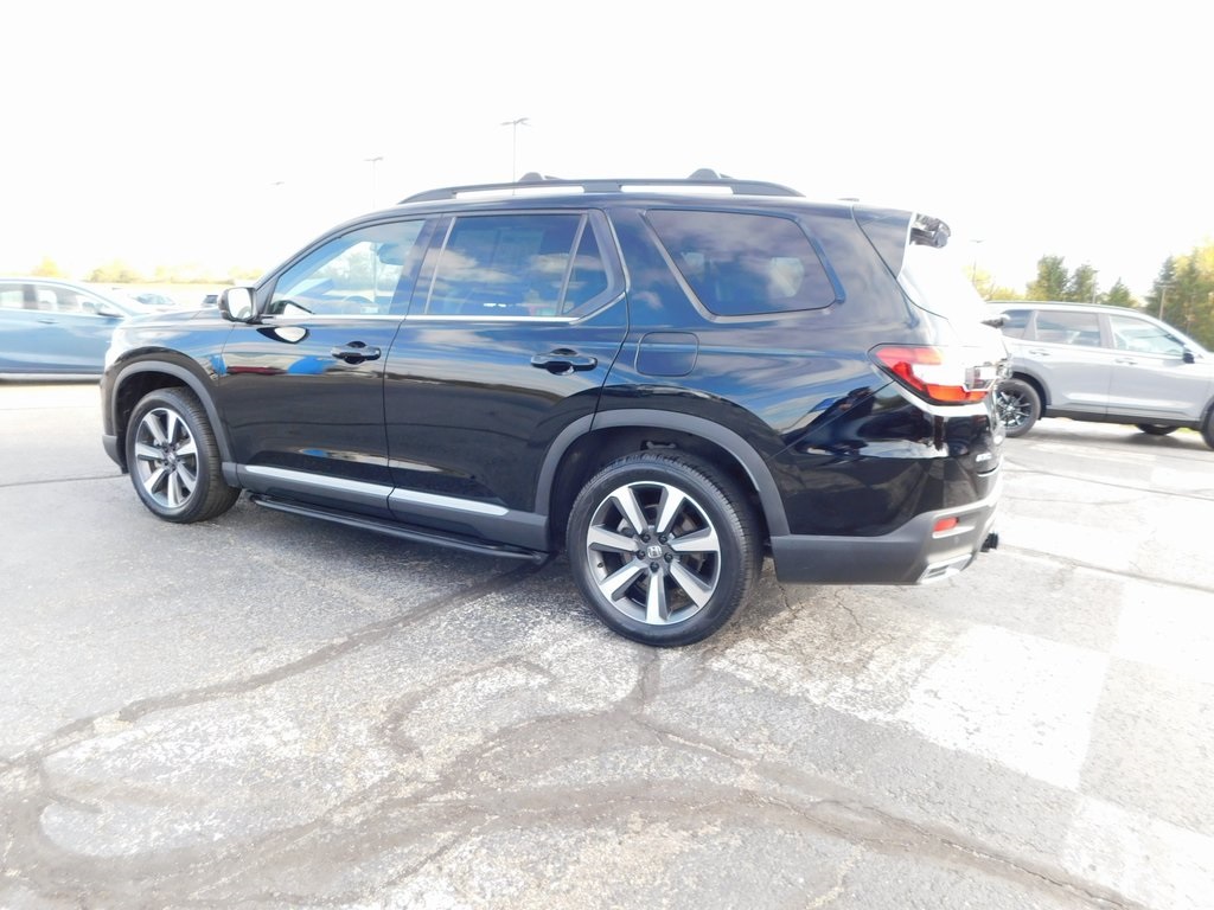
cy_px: 455
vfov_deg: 58.9
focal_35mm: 23
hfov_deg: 73.9
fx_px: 807
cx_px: 607
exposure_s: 1/125
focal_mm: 4
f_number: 3
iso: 125
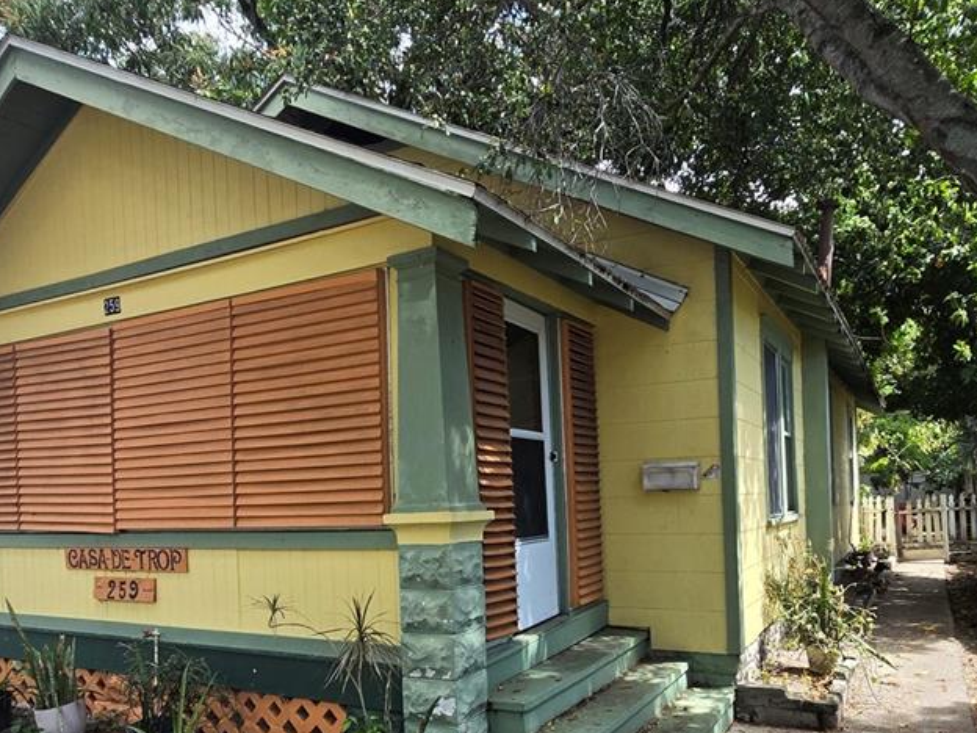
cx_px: 490
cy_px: 506
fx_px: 706
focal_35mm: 25
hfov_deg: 69.4
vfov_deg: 53.5
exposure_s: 1/411
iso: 50
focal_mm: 2.2
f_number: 2.2
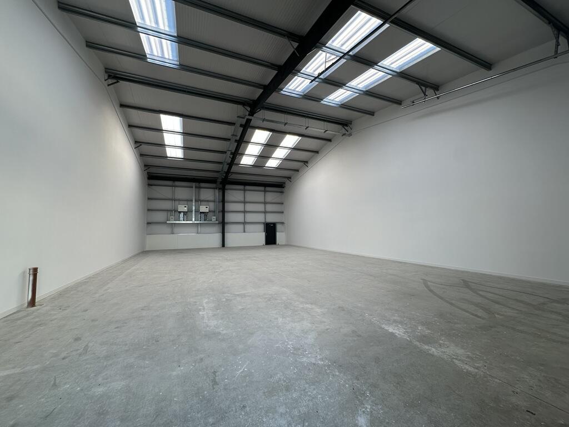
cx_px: 284
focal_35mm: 14
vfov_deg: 85.7
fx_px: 230
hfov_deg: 102.1
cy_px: 214
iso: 50
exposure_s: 1/99
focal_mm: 2.22
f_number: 2.2
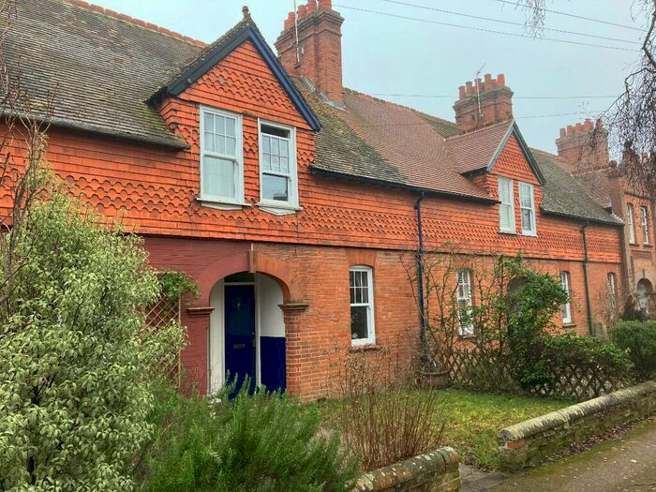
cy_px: 246
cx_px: 328
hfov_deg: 63.4
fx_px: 531
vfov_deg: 49.7
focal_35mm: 28
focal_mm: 3.99
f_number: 1.8
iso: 64
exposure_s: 1/121
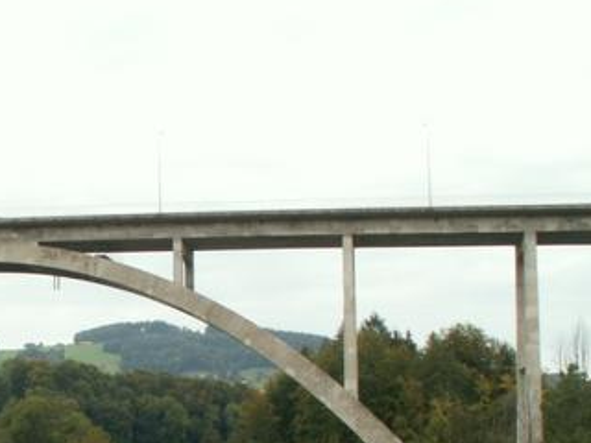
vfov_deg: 20.6
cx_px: 20
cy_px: 389
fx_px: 1195
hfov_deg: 26.5
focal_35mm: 70
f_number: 8
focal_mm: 5.86
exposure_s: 1/50
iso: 50
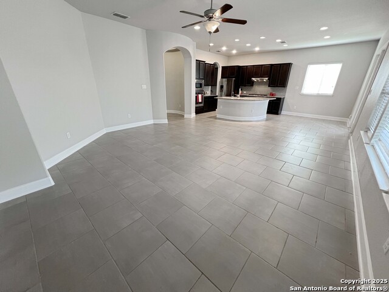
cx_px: 194
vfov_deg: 89.9
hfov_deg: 106.2
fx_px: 146
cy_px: 146
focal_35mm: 13
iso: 125
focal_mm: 1.57
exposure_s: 1/60
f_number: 1.8
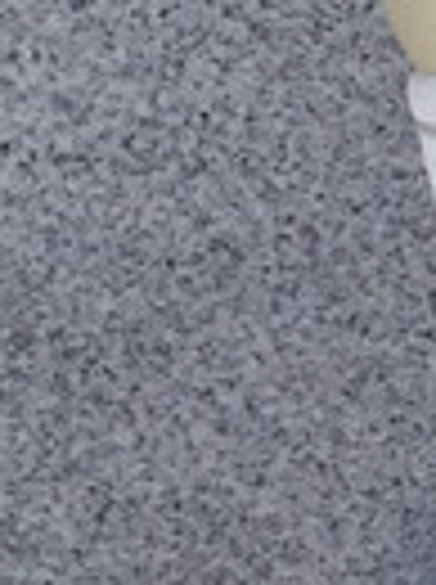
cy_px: -497
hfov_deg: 6.2
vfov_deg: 8.8
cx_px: 1461
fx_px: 3623
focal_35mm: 215
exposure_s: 1/570
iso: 25
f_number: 2.4
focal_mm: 3.3
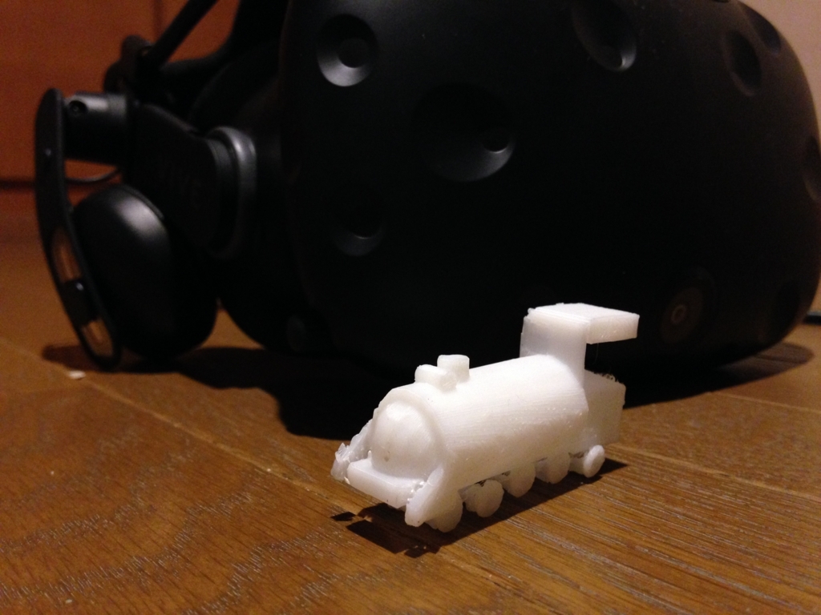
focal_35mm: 33
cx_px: 410
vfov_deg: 42.9
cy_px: 308
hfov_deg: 55.4
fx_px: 783
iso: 320
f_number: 2.4
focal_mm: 4.12
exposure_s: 1/20
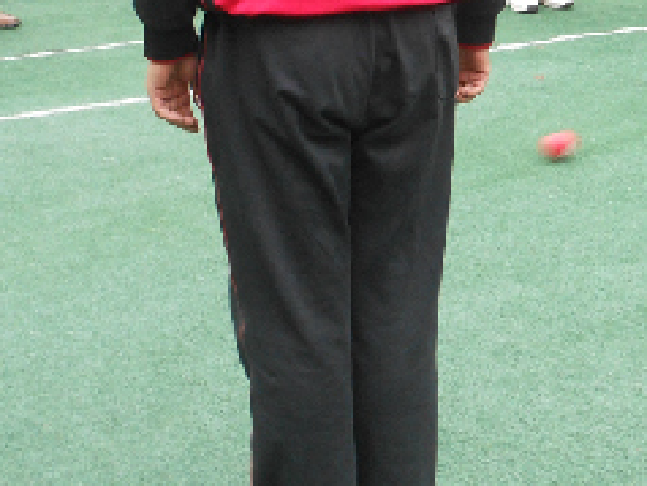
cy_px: -107
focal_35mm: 97
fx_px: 1815
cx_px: 655
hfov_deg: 19.6
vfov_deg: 14.7
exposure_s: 1/30
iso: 125
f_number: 4
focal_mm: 5.9
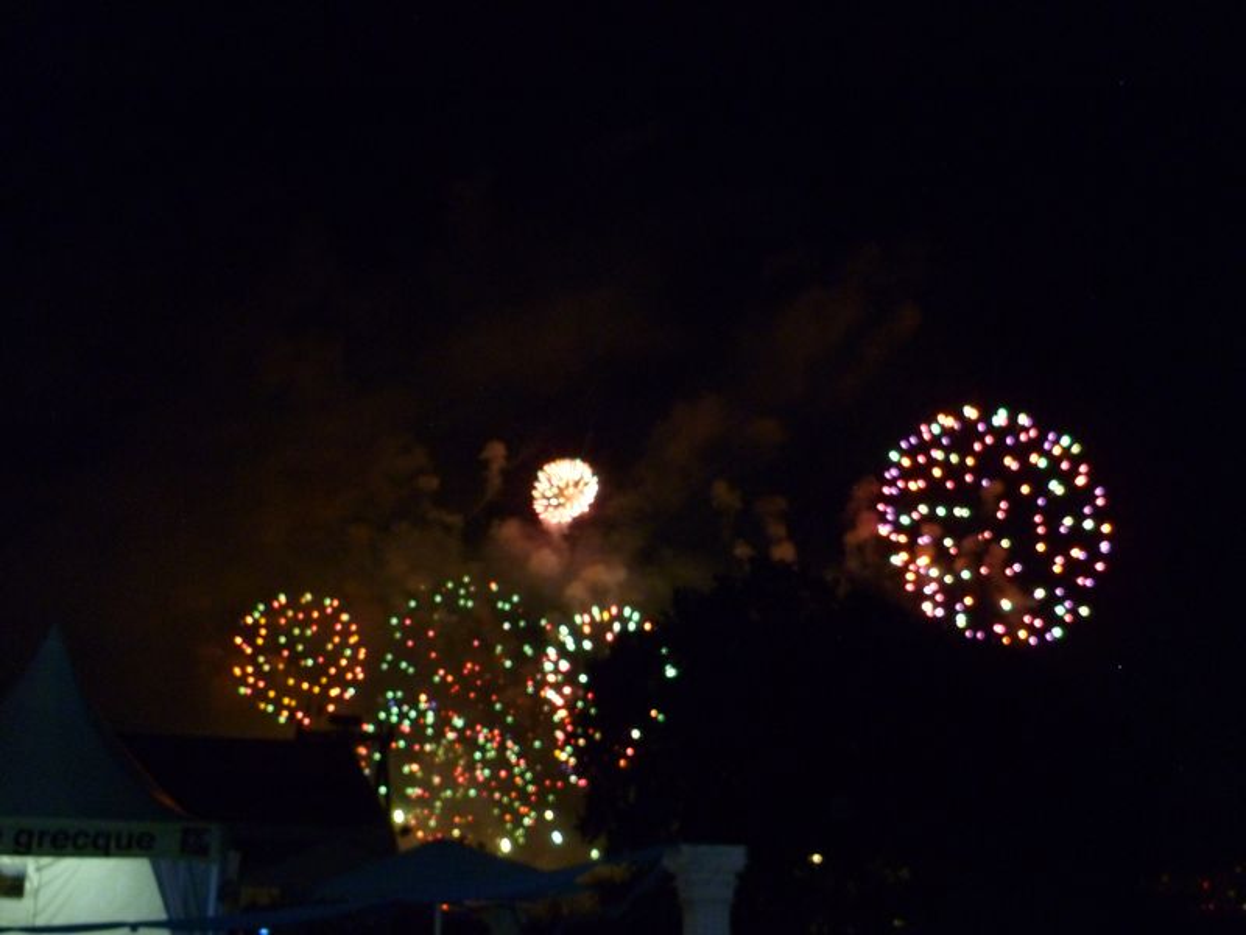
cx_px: 623
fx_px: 1404
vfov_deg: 36.8
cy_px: 468
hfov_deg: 47.9
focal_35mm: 39
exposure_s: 1/30
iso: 400
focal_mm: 7
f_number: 3.2
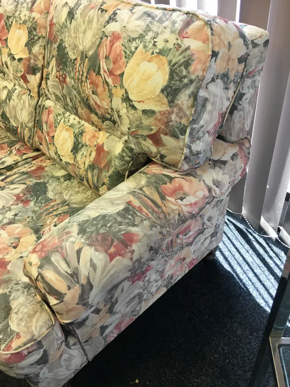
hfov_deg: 48.2
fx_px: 324
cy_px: 194
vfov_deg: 61.7
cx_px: 145
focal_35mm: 29
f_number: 2.2
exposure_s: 1/33
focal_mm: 4.15
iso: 50
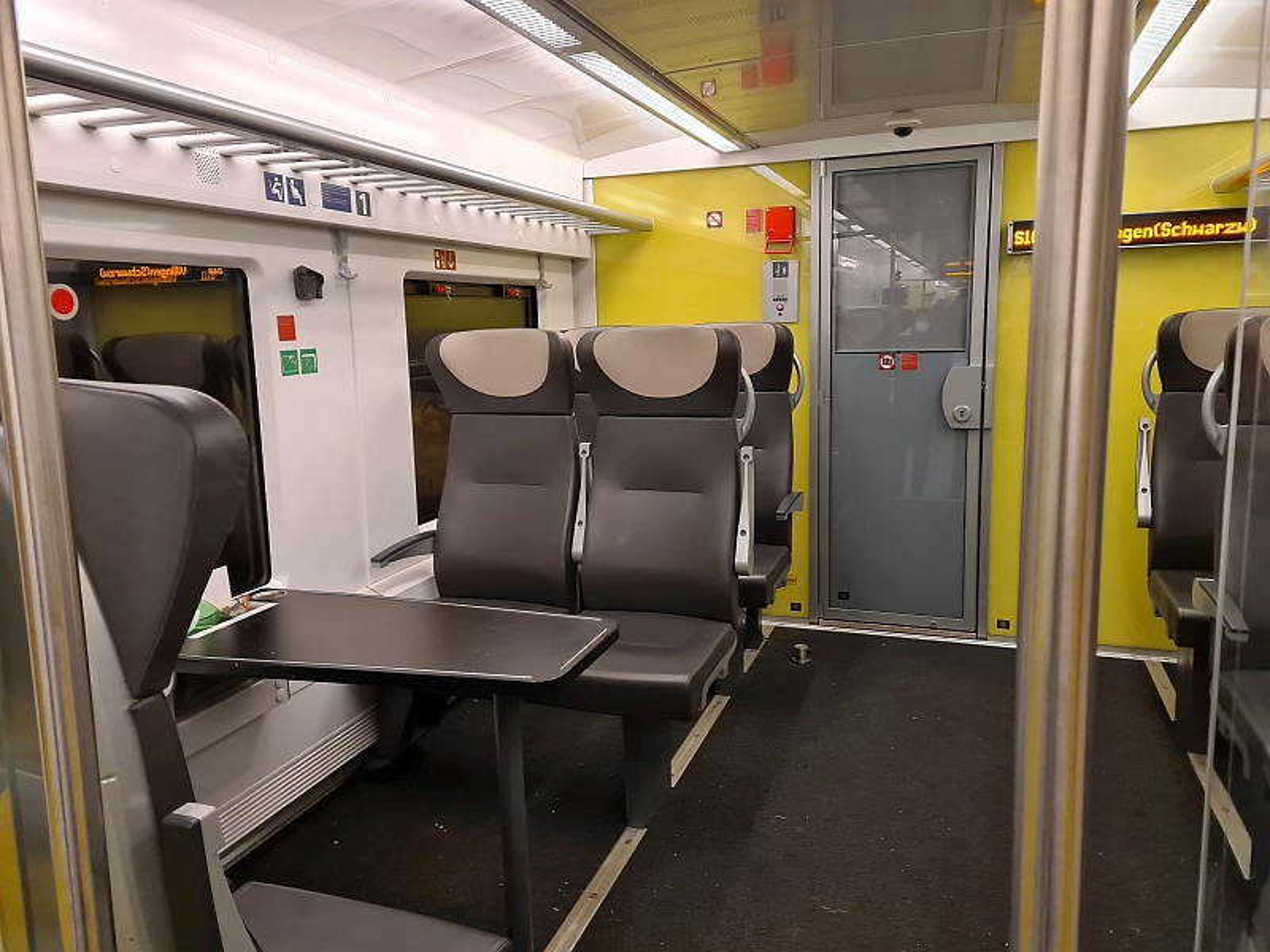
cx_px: 635
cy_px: 476
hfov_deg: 67.3
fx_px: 954
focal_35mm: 26
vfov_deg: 53.1
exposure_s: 1/50
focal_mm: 5.4
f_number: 1.8
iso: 250
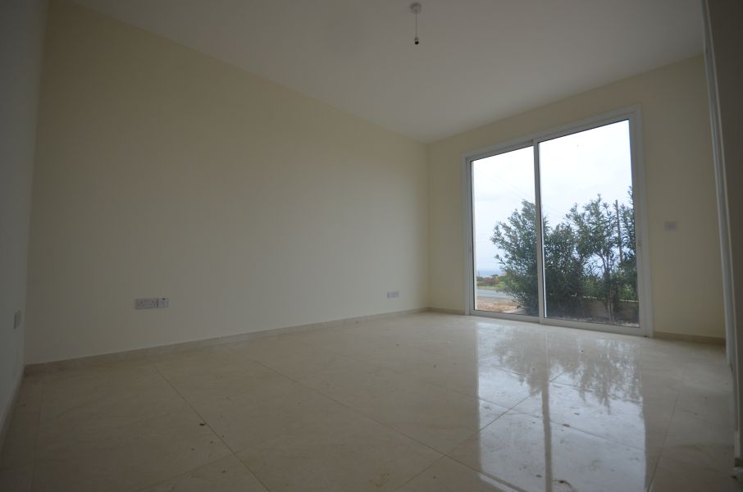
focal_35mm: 15
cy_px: 246
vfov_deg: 77.1
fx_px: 309
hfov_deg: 100.5
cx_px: 372
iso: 400
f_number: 5.6
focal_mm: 10
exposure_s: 1/125
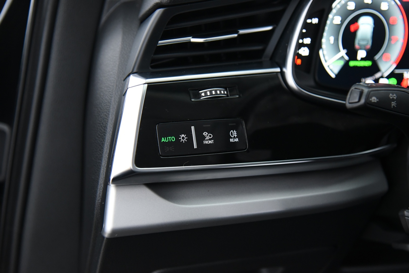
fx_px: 659
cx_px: 204
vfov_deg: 23.4
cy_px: 136
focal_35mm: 58
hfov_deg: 34.5
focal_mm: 58
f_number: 4
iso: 4000
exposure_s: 1/20
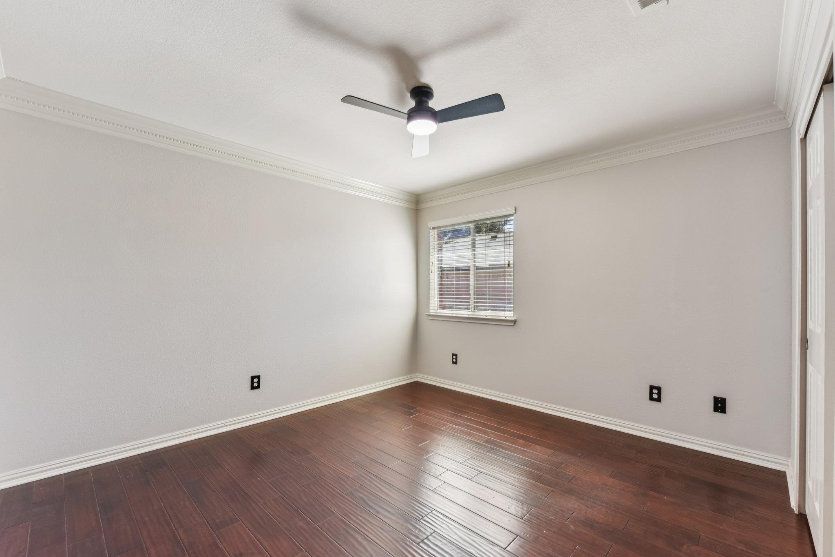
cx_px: 418
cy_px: 278
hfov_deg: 100.4
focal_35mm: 15
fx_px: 348
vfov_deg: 77.3
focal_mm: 15
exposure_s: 1/40
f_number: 8
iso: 400
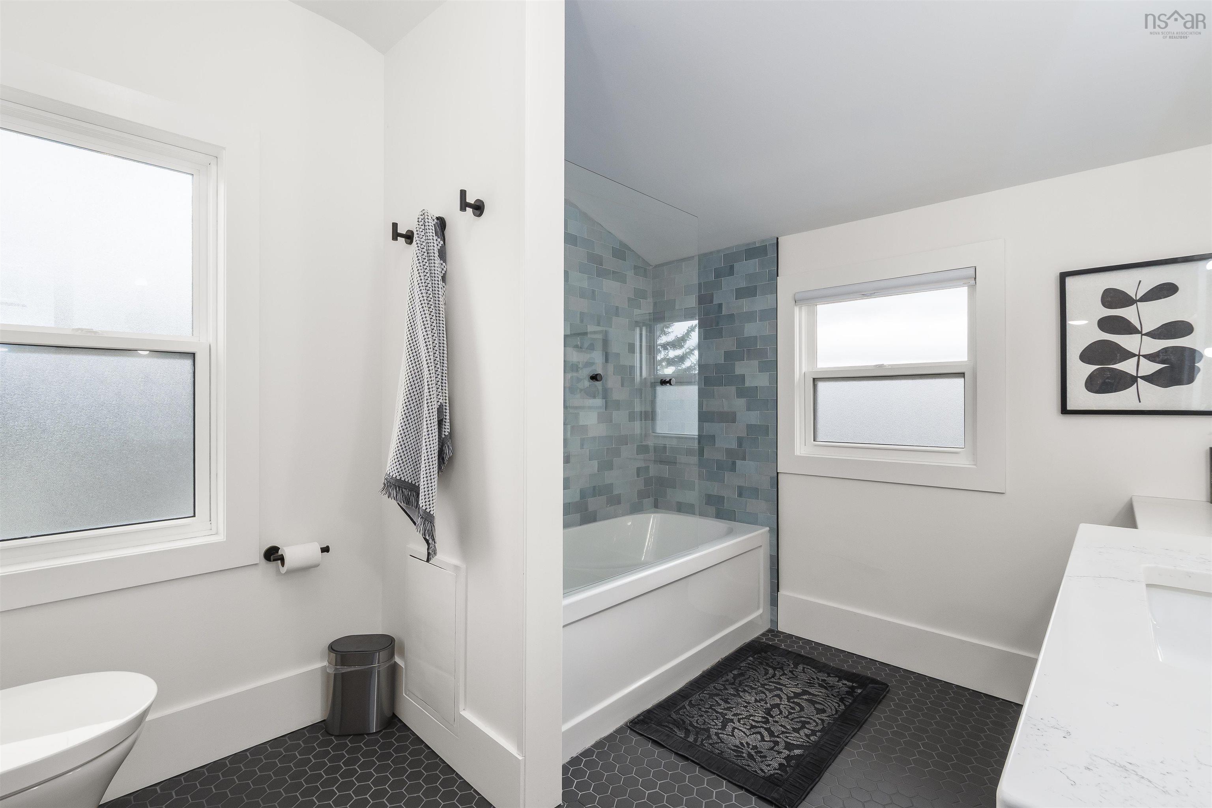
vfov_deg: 77.3
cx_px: 606
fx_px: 505
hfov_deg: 100.4
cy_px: 404
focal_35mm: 15
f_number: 10
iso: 400
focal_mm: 10
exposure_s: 1/15
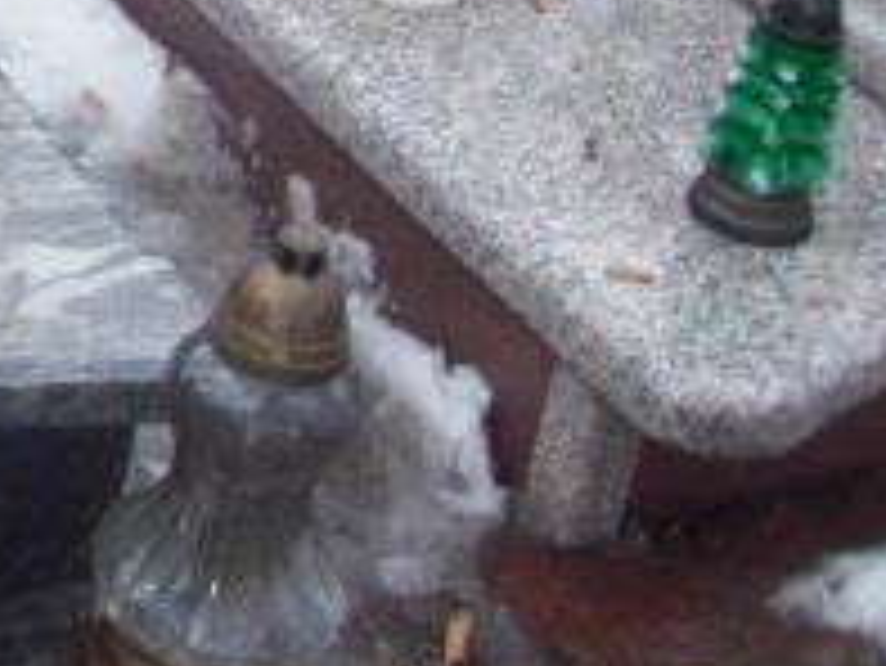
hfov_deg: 15.4
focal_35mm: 117
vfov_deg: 12.2
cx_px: -472
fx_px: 2996
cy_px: -288
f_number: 2.7
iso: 80
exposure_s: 1/179
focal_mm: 6
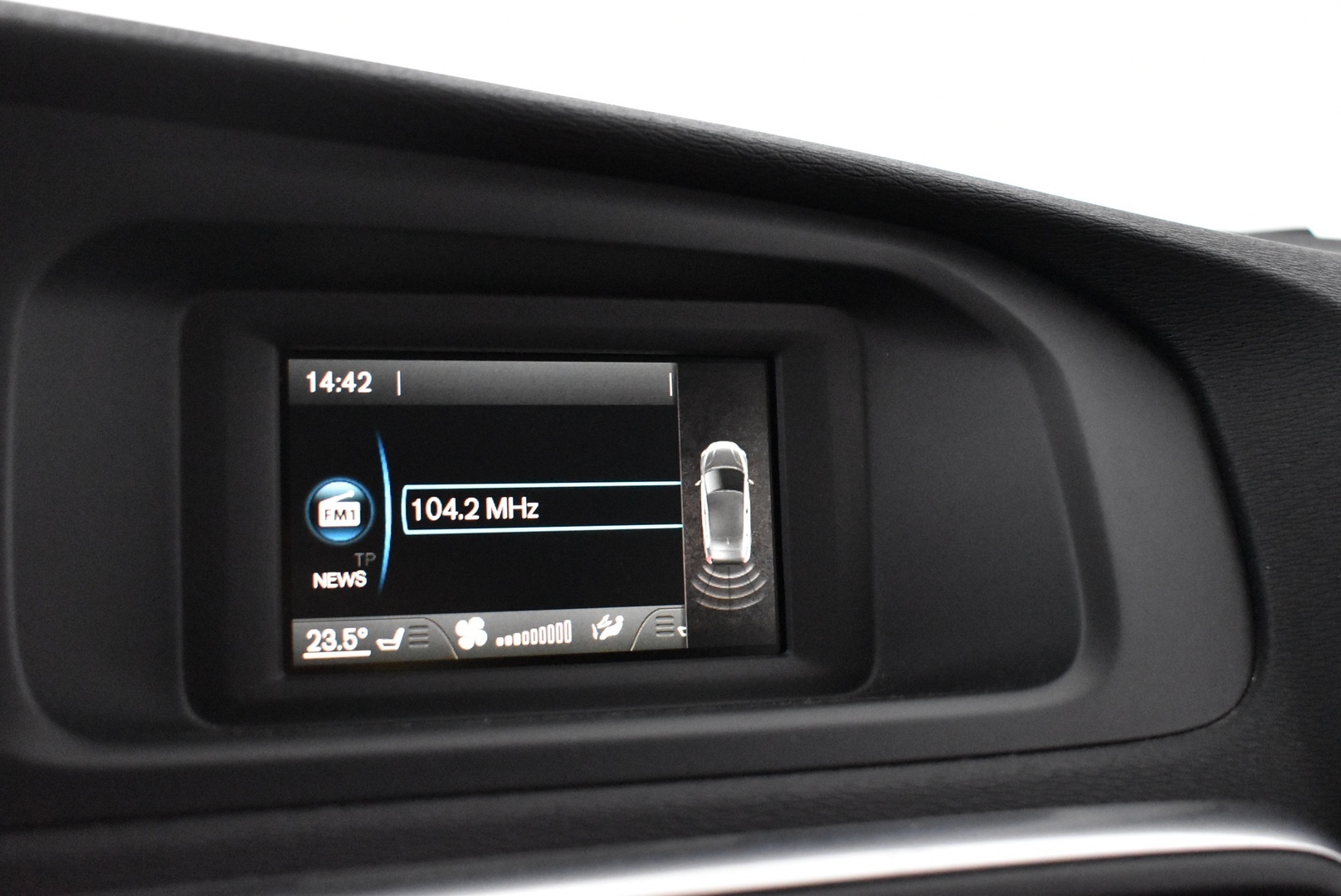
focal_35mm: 42
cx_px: 670
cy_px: 448
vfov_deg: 31.9
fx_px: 1566
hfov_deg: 46.4
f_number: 4.2
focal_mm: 28
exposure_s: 1/50
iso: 7200
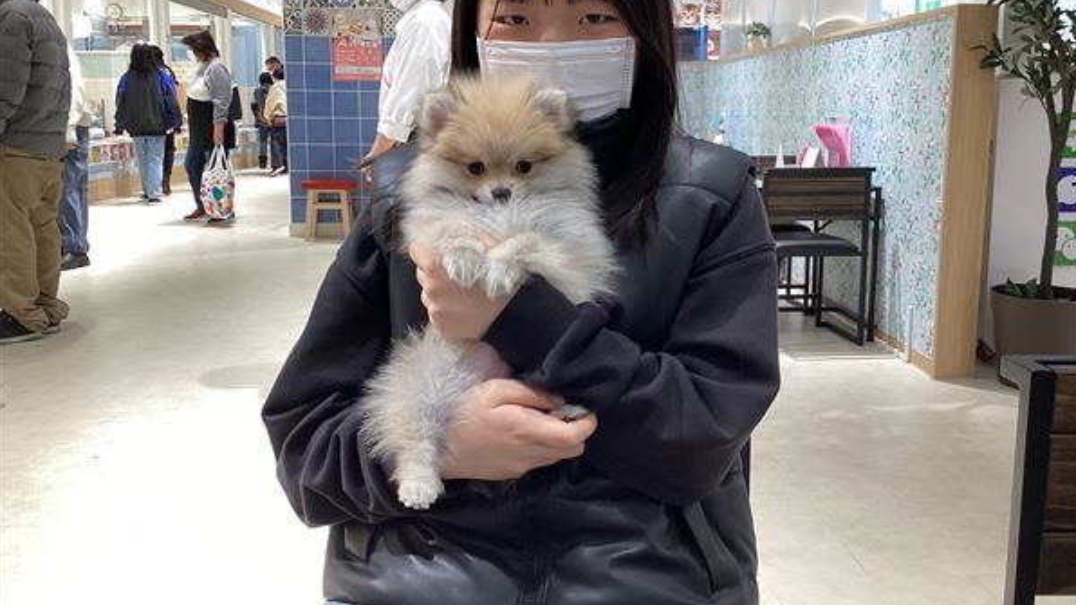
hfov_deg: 58.0
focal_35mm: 34
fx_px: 970
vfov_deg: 34.5
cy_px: 238
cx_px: 540
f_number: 2.4
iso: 125
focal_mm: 3.3
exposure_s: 1/60
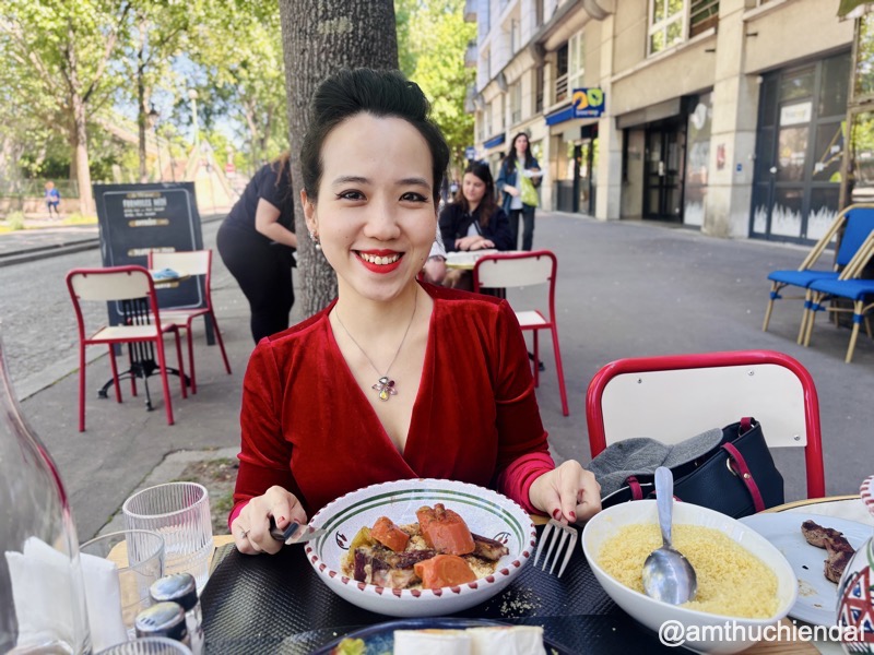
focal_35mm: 26
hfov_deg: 67.3
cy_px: 328
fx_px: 656
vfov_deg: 53.1
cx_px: 437
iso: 64
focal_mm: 5.96
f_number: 1.6
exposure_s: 1/161
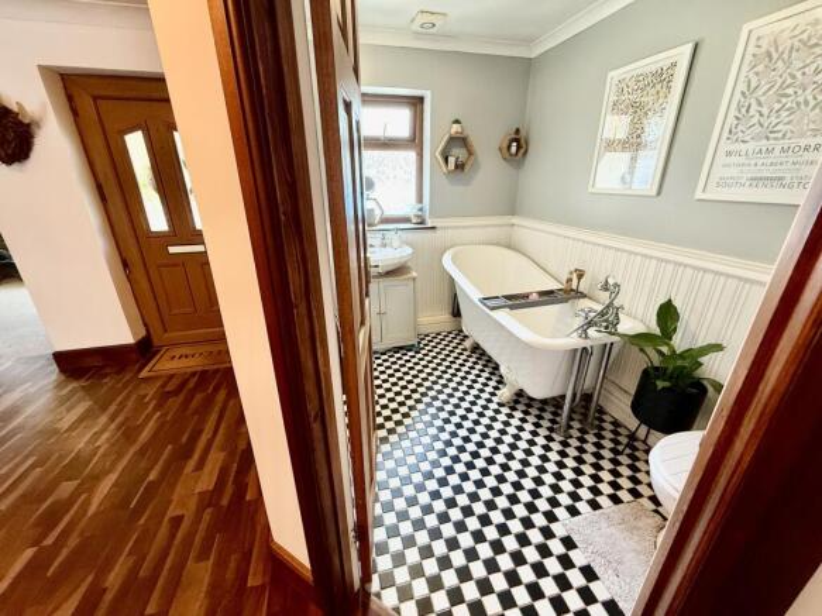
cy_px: 308
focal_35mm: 14
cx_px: 411
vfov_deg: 85.7
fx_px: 332
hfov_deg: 102.1
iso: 320
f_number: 2.2
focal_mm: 2.22
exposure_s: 1/50
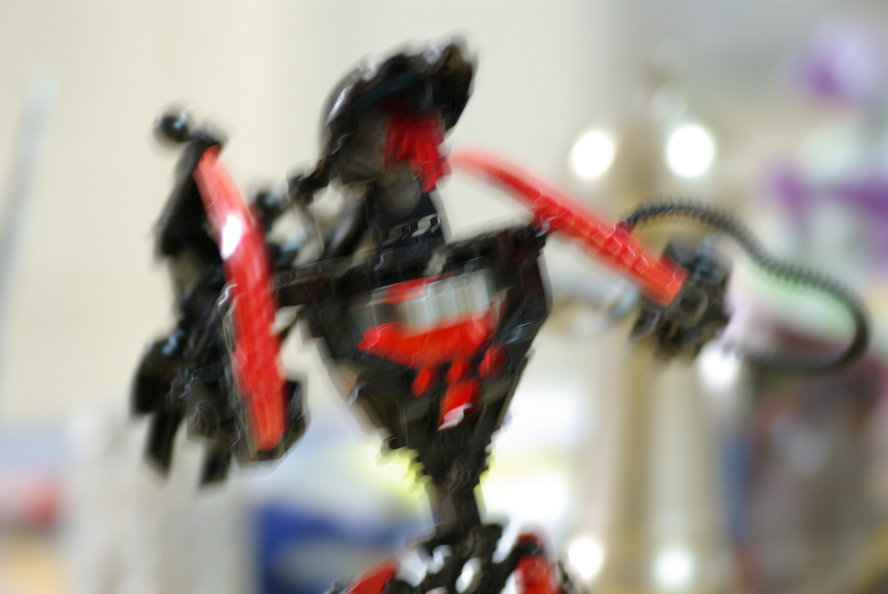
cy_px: 297
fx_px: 3704
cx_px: 444
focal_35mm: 150
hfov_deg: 13.7
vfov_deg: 9.2
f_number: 4
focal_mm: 100
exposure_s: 1/5
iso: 400
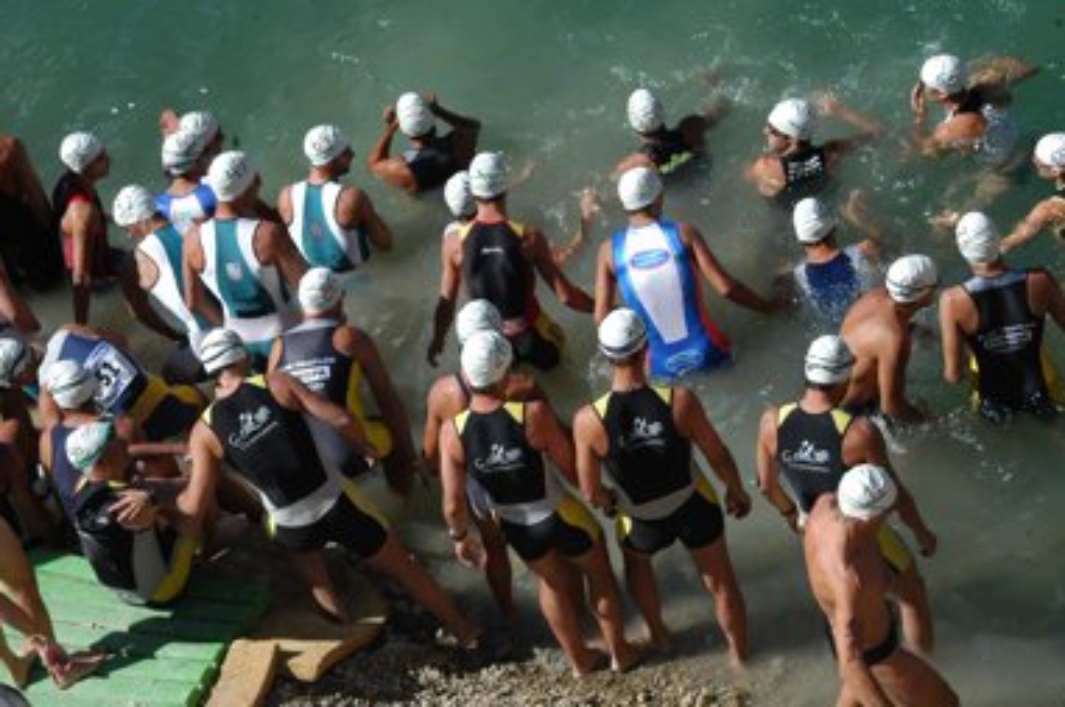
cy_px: 338
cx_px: 534
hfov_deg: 16.3
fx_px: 3723
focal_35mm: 126
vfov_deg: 10.9
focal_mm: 80
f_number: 9
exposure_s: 1/320
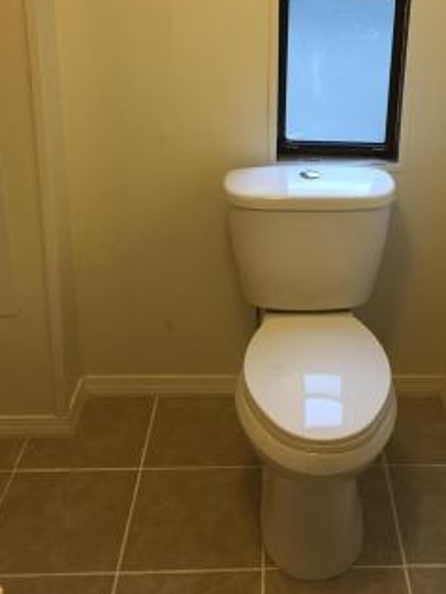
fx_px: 756
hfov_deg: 32.4
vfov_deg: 41.7
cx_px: 318
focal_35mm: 44
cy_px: 152
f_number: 2.2
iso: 50
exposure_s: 1/30
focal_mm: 4.15
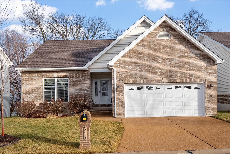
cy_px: 77
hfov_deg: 53.1
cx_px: 115
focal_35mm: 36
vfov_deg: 36.9
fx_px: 230
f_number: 8
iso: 400
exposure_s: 1/500
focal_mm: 18
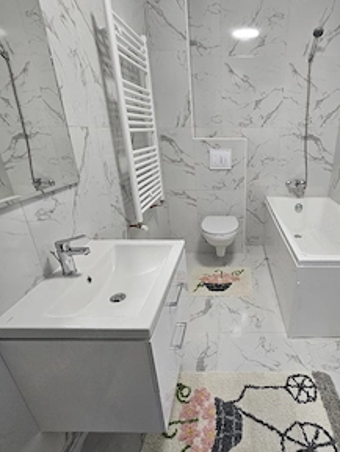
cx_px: 233
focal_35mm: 18
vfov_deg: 87.5
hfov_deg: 69.1
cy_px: 246
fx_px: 236
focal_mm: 2.2
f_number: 2.2
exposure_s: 1/50
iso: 200
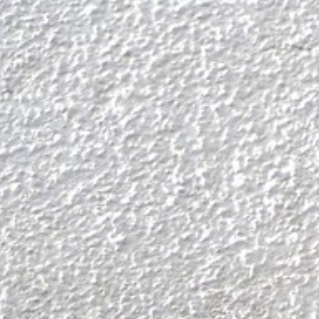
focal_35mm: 743
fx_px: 7747
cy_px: 917
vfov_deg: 2.3
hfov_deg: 2.4
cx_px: -231
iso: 100
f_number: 3.8
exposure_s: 1/160
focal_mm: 70
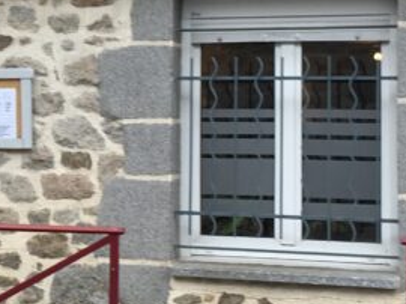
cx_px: -41
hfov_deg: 17.3
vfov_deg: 13.4
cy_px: 71
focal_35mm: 110
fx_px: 1289
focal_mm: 4.15
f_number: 2.2
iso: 25
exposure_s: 1/100
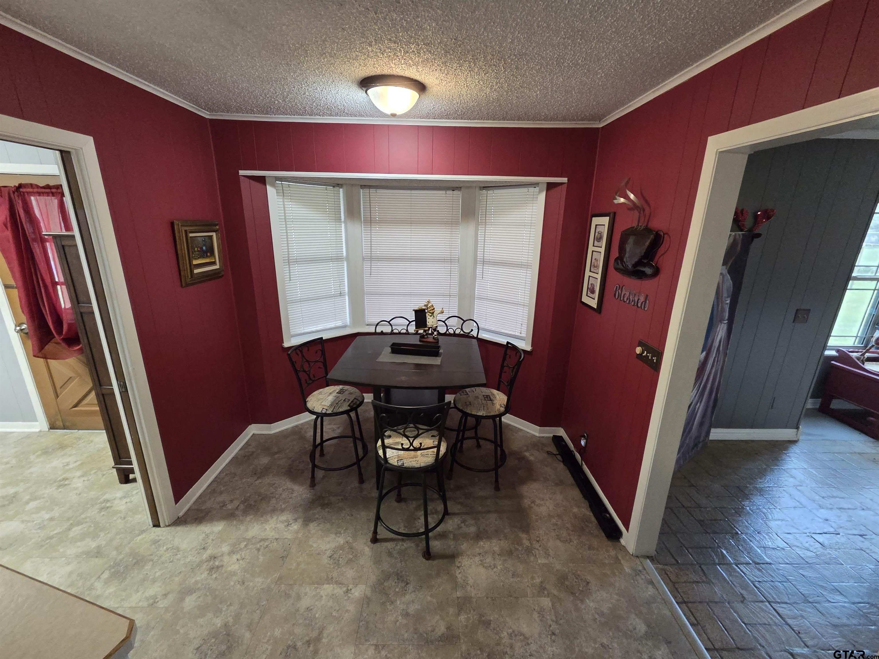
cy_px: 330
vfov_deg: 89.9
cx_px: 440
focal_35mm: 13
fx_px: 330
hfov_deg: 106.2
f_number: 2.2
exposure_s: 1/60
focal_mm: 2.2
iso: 800
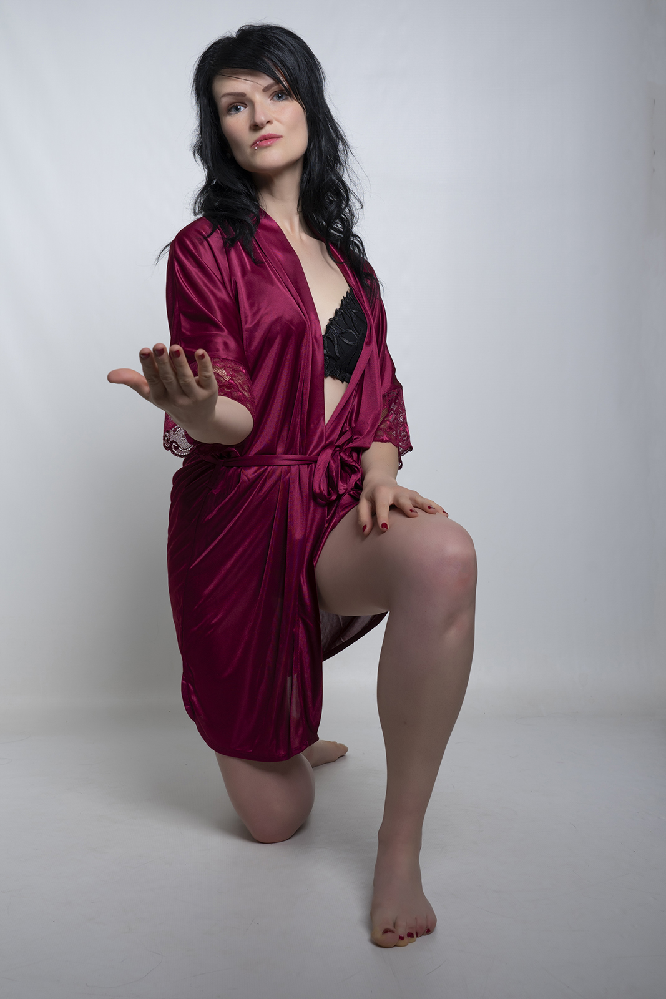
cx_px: 333
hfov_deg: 30.5
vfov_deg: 44.5
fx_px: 1221
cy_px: 500
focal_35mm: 44
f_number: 9
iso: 200
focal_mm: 44
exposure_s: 1/200
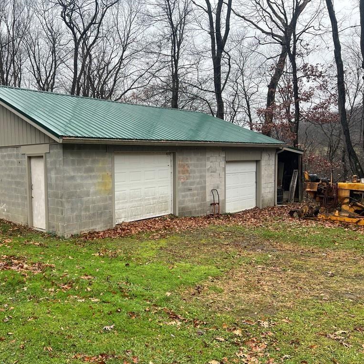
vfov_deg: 52.5
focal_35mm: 31
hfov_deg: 51.6
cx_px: 122
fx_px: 369
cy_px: 183
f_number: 1.5
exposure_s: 1/488
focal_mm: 5.7
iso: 50
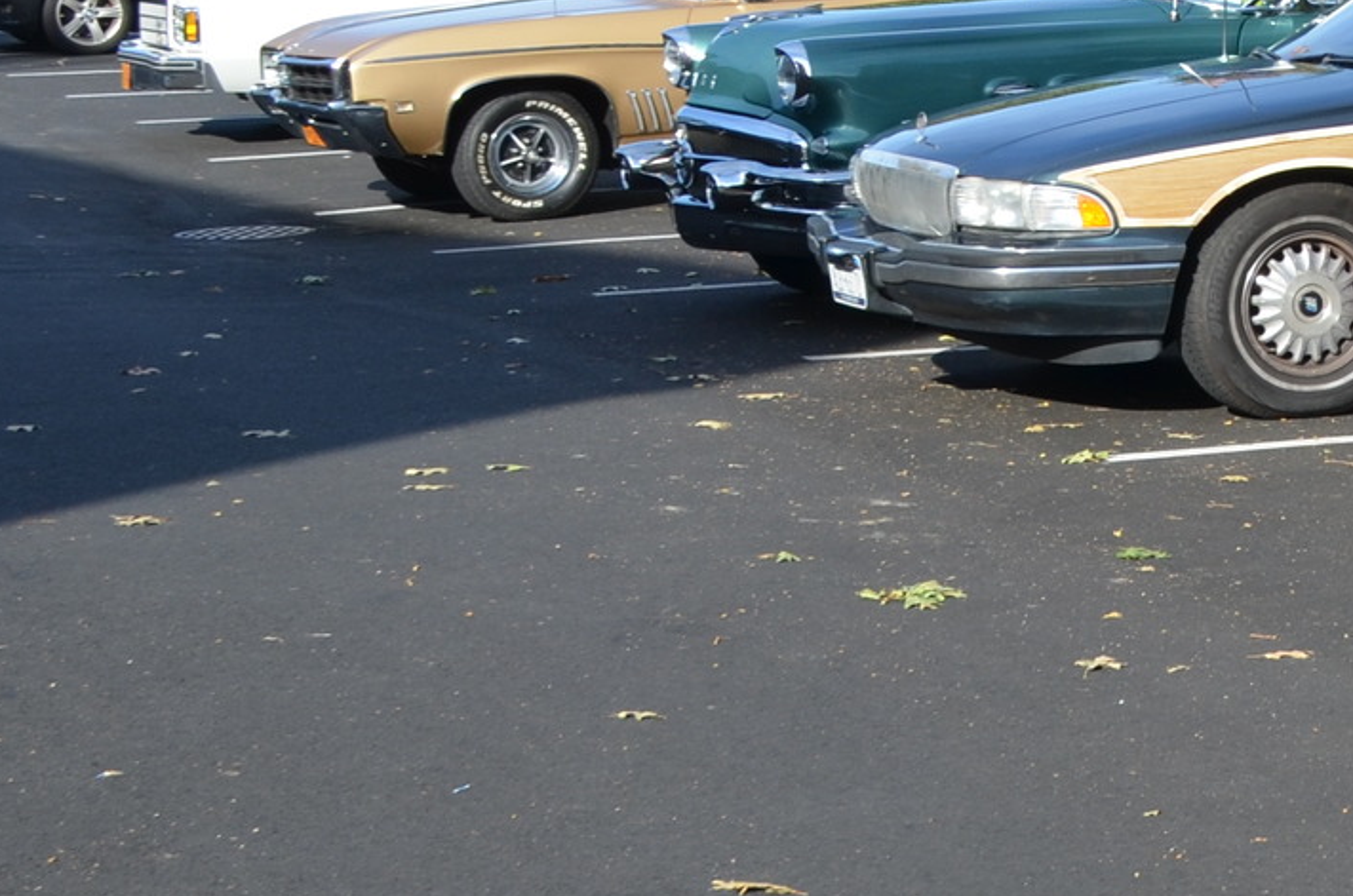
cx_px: 2000
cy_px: -15
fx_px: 4351
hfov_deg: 16.2
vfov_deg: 11.6
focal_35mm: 116
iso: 180
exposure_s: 1/250
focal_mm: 22
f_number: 8
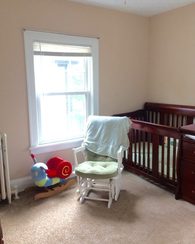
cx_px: 97
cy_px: 121
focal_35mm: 31
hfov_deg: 47.1
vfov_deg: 57.2
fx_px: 224
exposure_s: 1/30
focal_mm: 4.15
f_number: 2.2
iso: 80
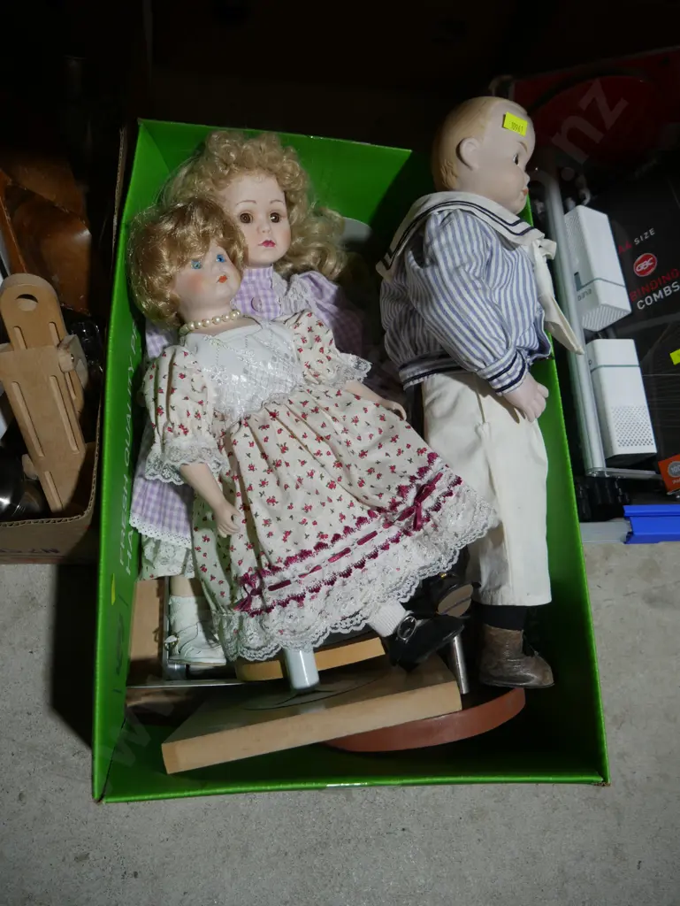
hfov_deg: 49.8
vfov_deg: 63.4
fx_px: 733
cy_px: 453
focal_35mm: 28
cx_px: 340
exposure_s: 1/100
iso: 200
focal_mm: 14
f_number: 3.5
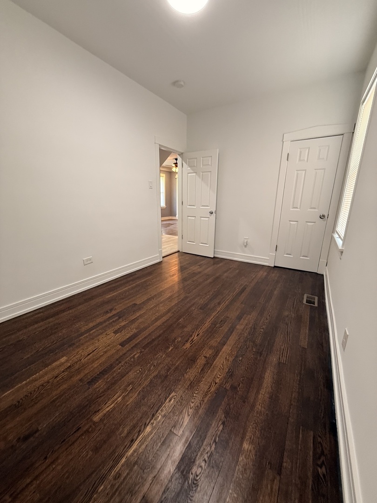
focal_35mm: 14
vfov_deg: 102.1
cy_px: 252
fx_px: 203
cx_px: 188
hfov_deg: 85.7
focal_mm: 2.22
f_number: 2.2
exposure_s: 1/60
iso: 250
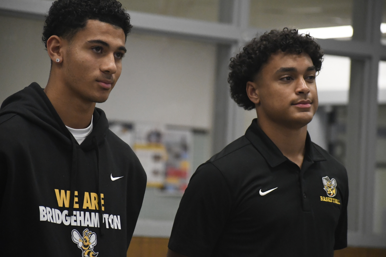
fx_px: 2166
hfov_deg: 10.2
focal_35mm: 202
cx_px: 193
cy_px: 128
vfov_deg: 6.8
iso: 8000
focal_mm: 135
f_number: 4.8
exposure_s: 1/500
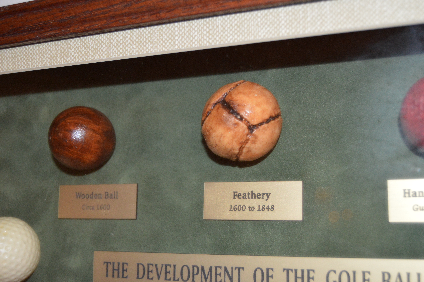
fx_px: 565
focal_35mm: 48
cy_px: 141
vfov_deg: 28.0
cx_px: 212
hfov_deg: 41.1
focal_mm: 32
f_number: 4.5
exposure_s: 1/60
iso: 1600
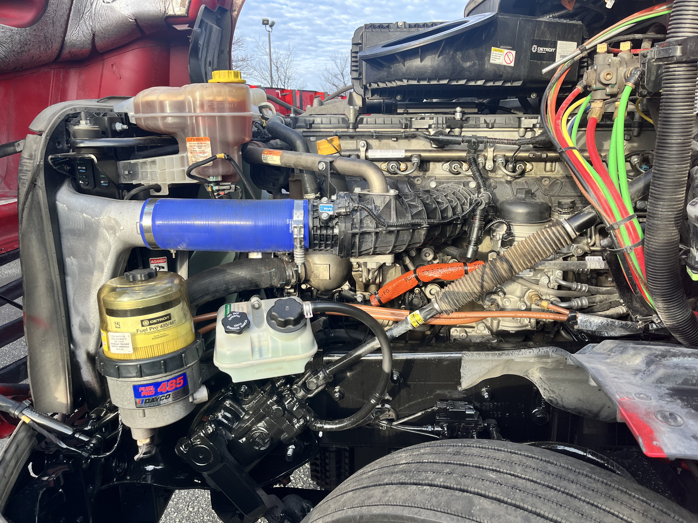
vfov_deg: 53.1
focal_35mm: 26
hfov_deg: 67.3
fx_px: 524
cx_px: 349
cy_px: 262
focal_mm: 5.1
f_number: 1.6
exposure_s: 1/358
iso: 50
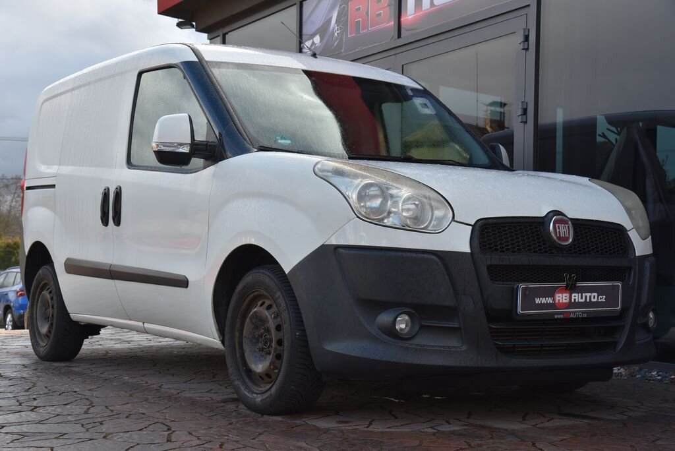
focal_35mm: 52
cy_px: 226
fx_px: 976
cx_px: 338
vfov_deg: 26.0
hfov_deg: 38.2
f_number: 9
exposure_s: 1/320
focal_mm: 52
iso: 500
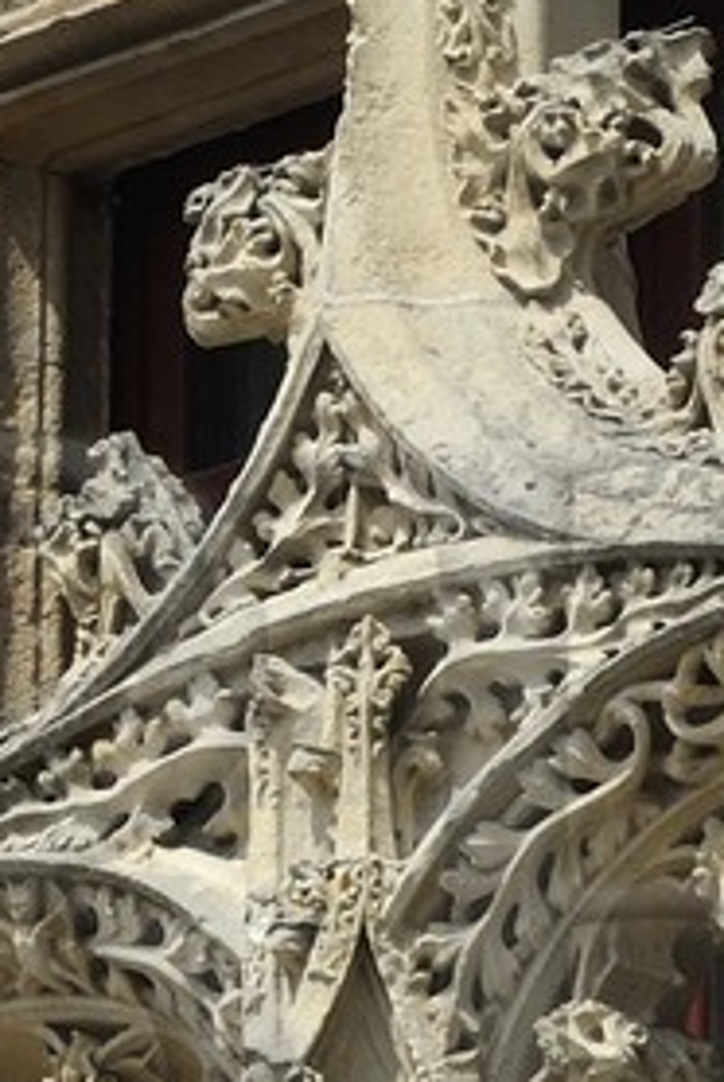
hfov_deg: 1.8
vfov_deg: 2.8
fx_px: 22477
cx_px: 374
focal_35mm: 747
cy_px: 922
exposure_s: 1/200
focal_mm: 130
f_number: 13
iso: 200
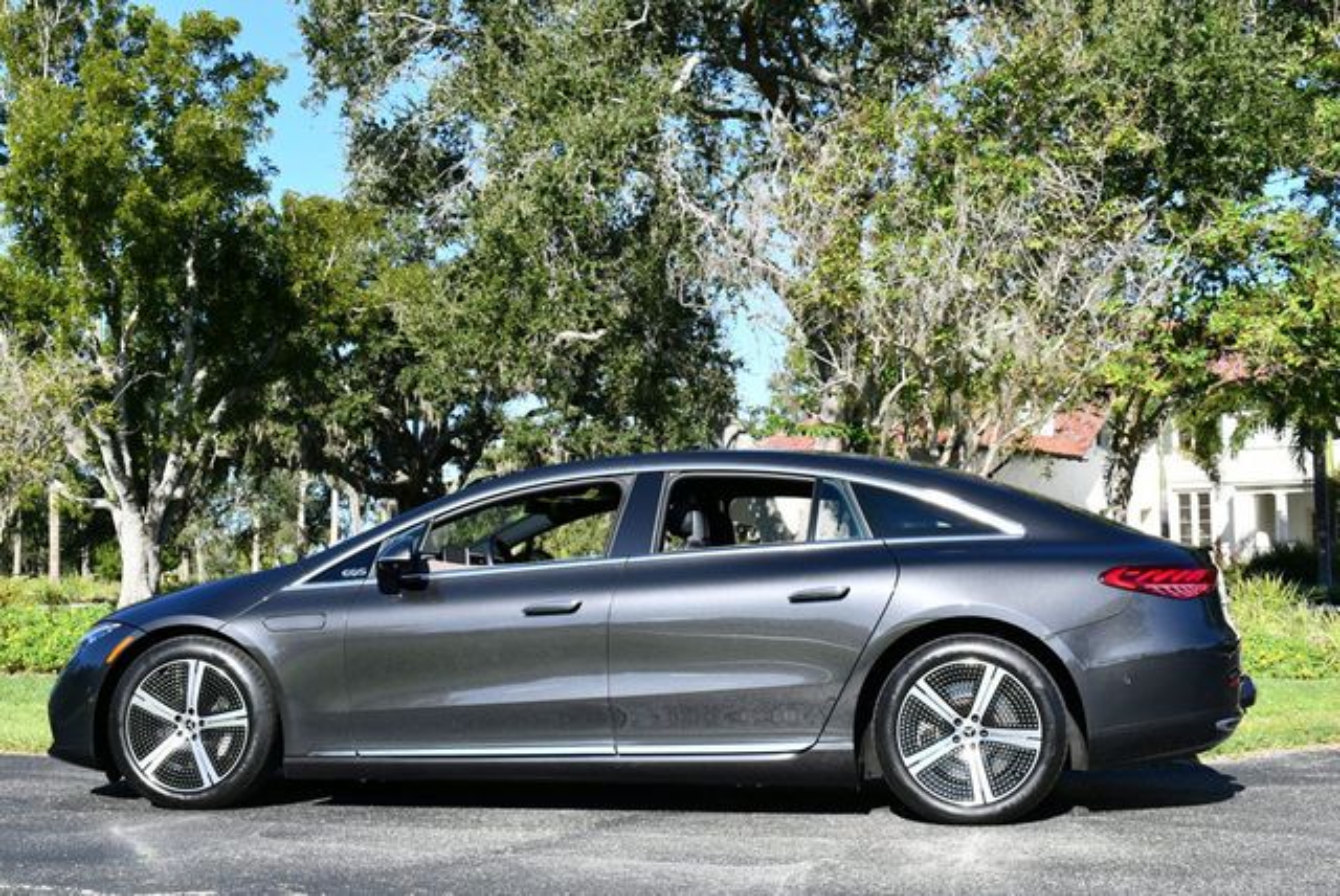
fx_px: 1788
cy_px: 448
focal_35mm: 48
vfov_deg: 28.1
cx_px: 670
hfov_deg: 41.1
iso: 140
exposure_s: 1/250
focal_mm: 24
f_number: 8
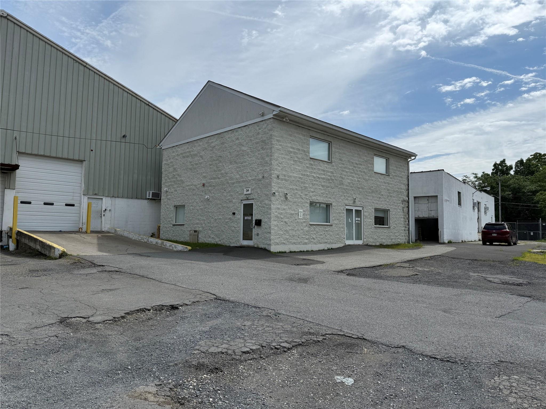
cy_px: 204
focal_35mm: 24
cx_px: 273
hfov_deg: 71.6
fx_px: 379
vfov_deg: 56.8
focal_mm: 6.76
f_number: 1.78
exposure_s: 1/9091
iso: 80
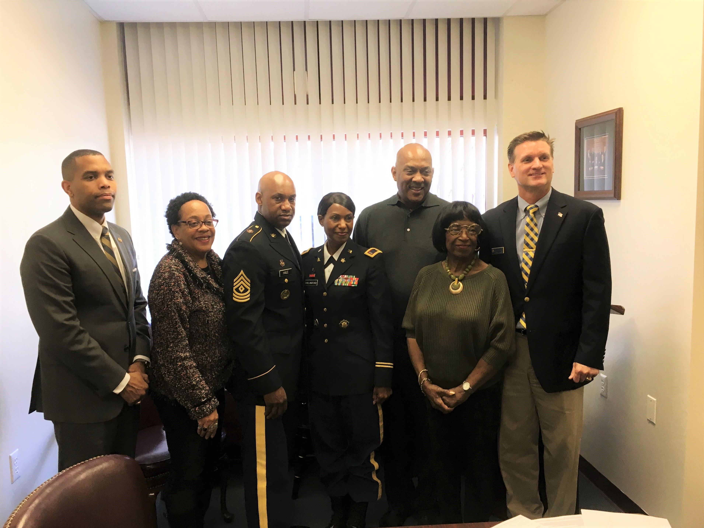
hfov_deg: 61.7
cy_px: 264
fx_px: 590
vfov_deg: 48.2
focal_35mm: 29
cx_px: 352
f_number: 2.2
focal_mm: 4.15
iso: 32
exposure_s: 1/30
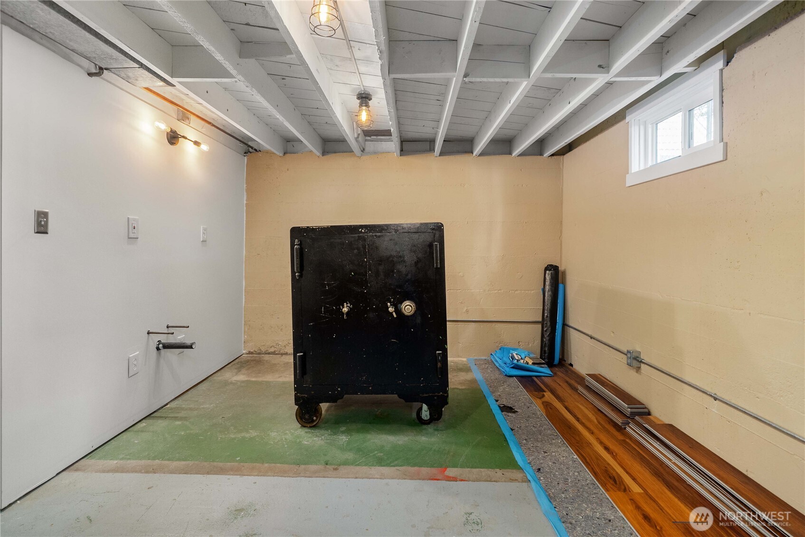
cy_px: 268
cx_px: 402
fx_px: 336
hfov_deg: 100.4
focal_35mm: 15
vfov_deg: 77.4
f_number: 7.1
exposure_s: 1/2
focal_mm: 15
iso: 1000
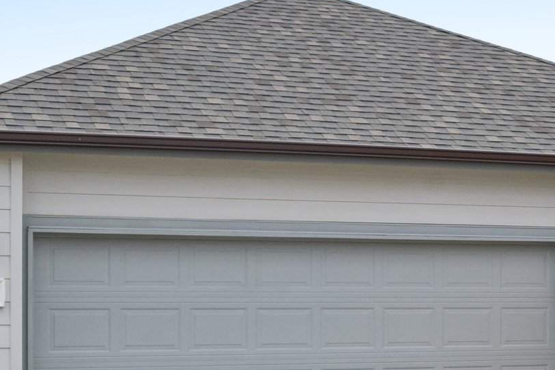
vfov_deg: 15.0
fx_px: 1403
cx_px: 383
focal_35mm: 91
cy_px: 255
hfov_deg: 22.3
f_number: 8
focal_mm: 24
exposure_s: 1/400
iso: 400
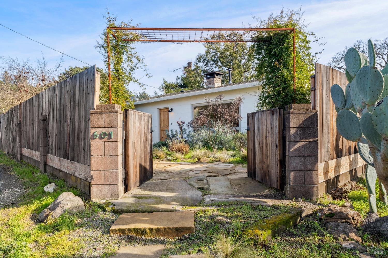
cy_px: 129
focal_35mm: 24
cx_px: 194
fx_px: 259
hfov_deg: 73.7
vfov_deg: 53.1
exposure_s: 1/250
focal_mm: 24
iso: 320
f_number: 11
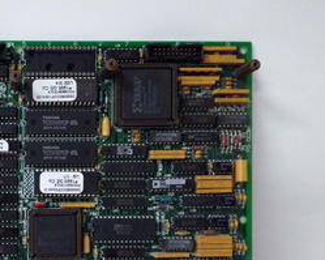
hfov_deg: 33.2
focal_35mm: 53
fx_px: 510
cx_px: 22
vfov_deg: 27.9
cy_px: 215
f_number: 2
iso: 759
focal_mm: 3.79
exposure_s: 1/33
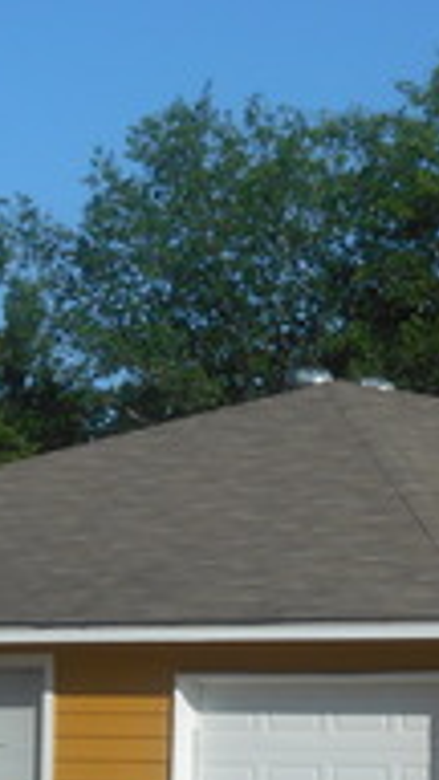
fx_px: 3228
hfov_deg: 7.8
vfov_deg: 13.4
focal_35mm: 156
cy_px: 906
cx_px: 248
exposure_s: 1/1000
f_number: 4.2
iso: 80
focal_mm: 7.7
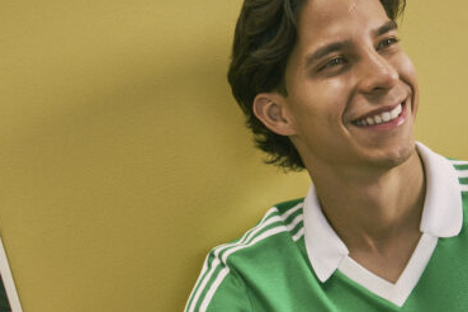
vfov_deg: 17.6
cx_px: 246
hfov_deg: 27.0
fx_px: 975
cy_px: 335
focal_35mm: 75
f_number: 2.8
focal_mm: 27
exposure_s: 1/200
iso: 320
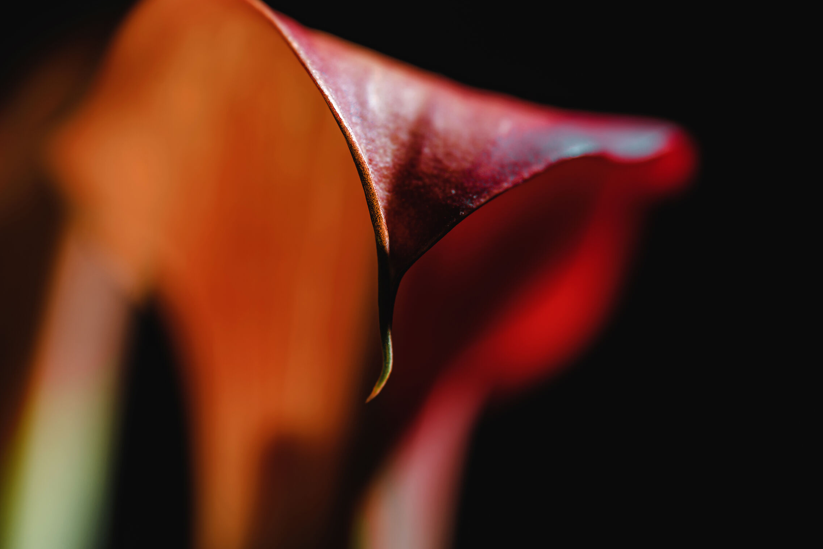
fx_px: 2538
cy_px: 262
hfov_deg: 18.4
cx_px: 432
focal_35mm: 111
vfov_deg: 12.4
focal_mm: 105
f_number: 4
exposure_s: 1/200
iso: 100
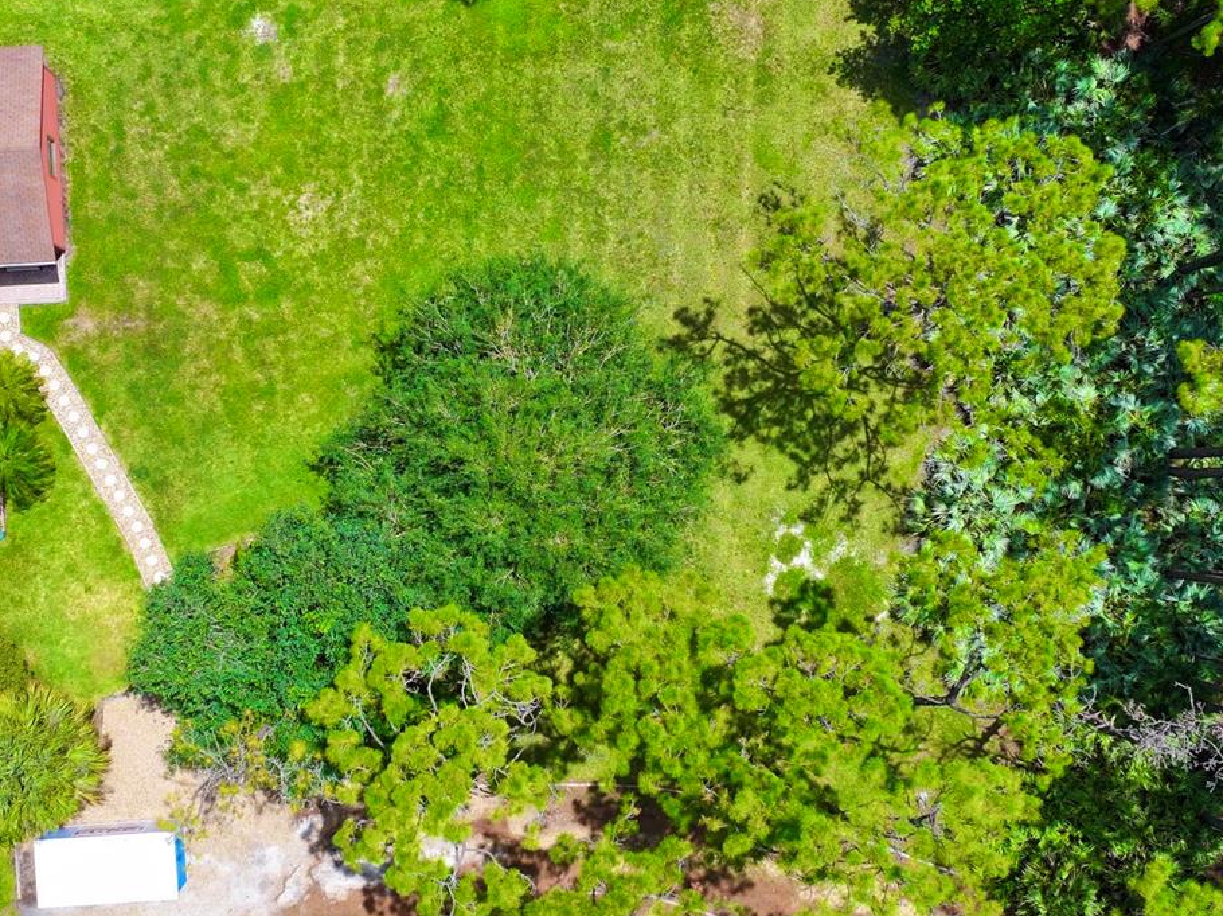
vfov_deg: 27.0
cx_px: 449
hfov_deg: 35.4
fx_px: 1906
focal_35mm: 54
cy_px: 453
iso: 110
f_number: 2.8
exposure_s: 1/2000
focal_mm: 12.29
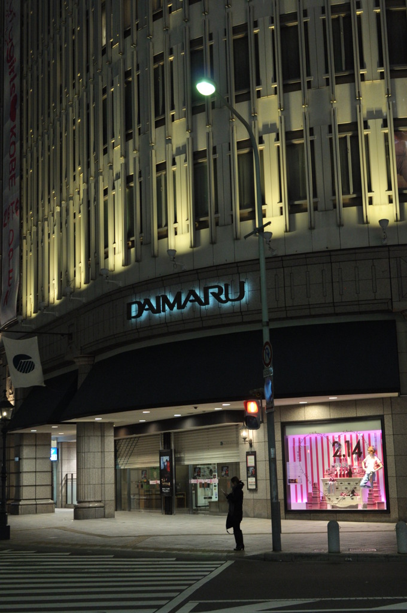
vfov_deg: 37.9
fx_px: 893
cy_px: 306
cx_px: 204
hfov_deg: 25.7
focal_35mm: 52
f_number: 4.5
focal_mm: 35
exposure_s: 1/40
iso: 640
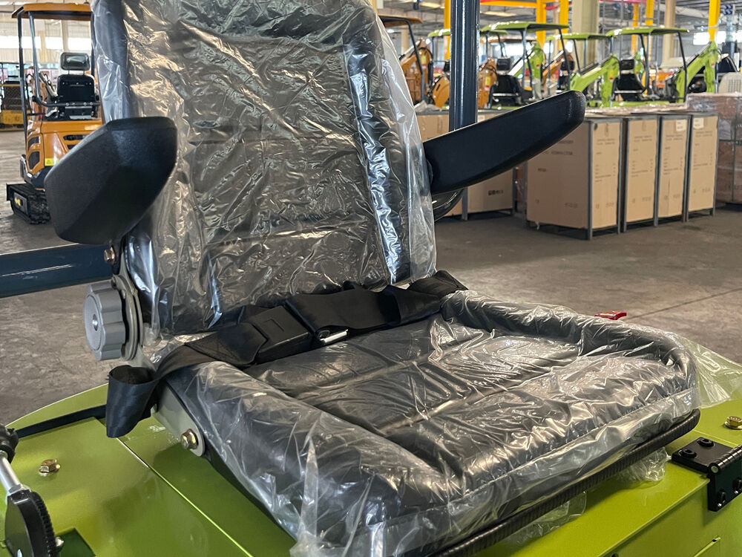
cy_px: 278
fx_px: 557
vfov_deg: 53.1
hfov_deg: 67.3
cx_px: 371
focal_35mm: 26
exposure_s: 1/60
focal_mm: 5.1
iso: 400
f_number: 1.6
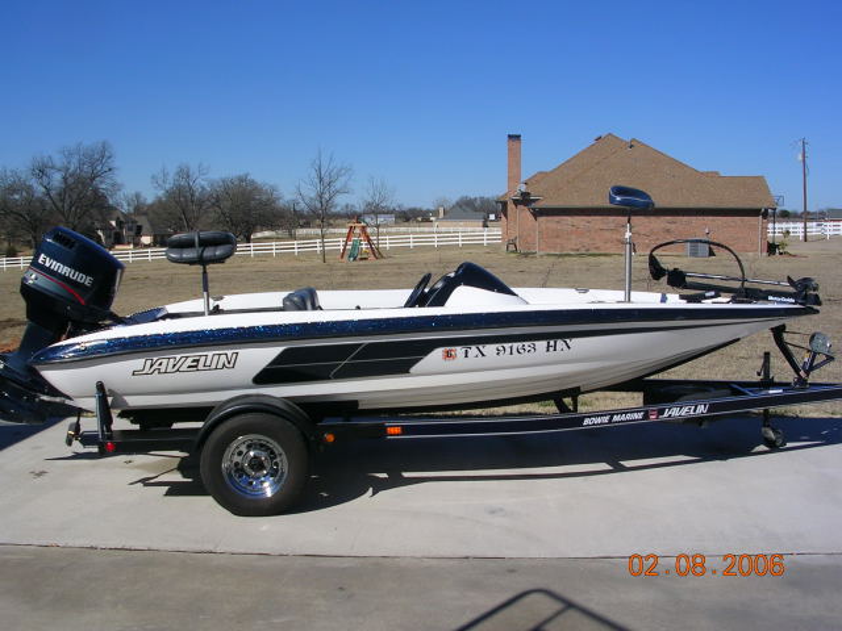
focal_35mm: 38
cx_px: 421
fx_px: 924
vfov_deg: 37.7
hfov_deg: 49.0
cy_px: 316
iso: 50
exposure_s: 1/650
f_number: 5.6
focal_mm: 5.8
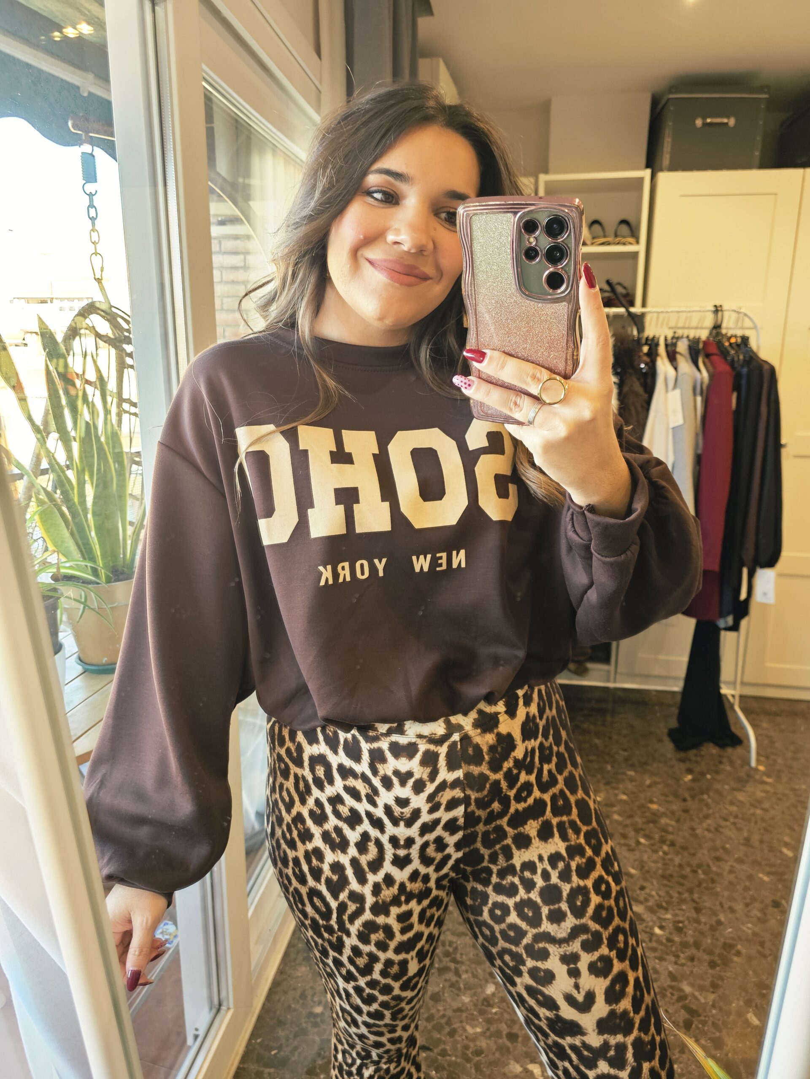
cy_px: 540
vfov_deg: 73.9
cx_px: 405
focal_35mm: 23
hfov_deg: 58.9
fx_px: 718
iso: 250
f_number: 1.7
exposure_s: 1/100
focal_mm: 6.3
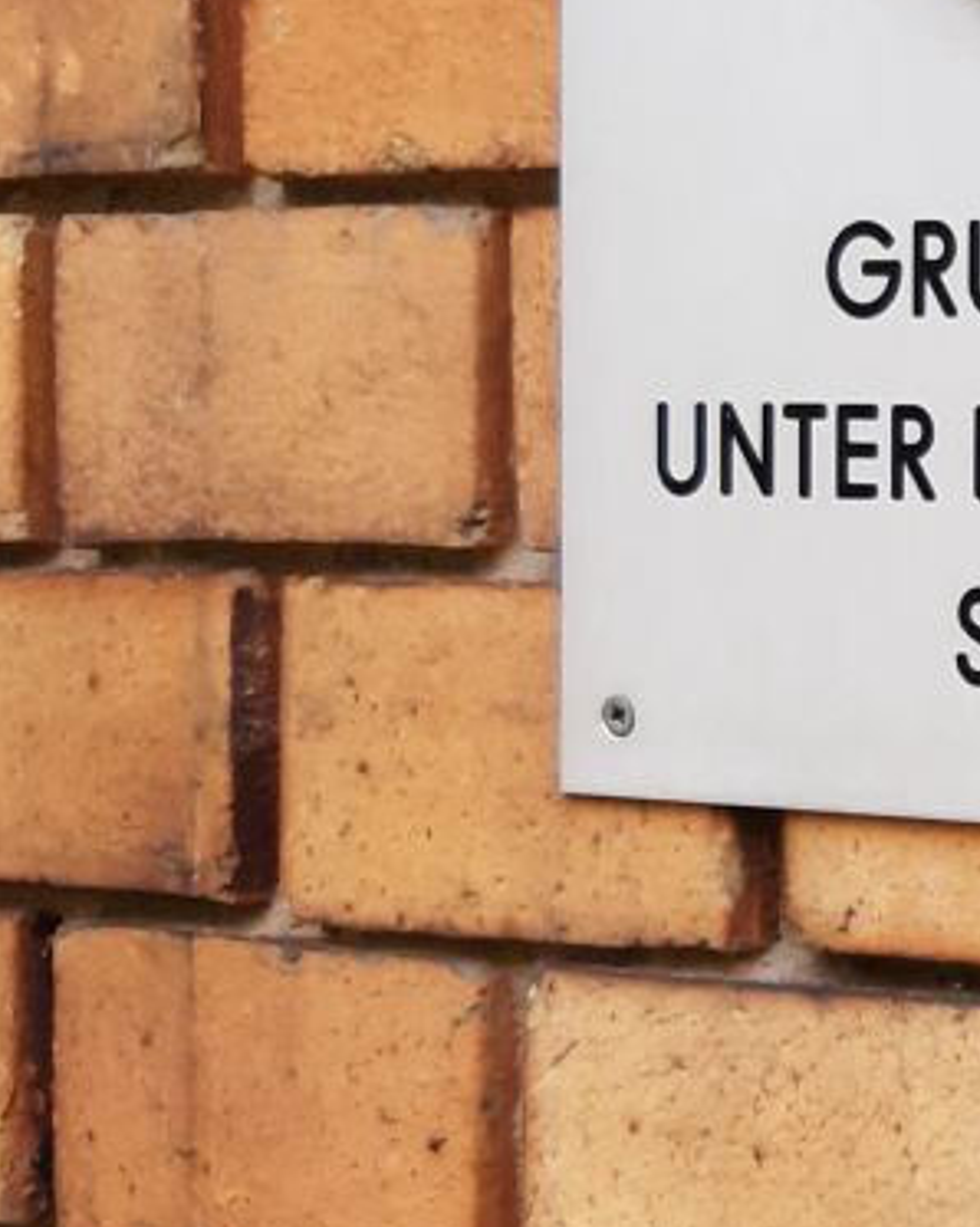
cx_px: 1676
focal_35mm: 102
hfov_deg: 13.7
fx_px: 3701
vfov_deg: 18.8
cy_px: 582
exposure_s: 1/295
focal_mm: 3.93
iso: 40
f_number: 1.7
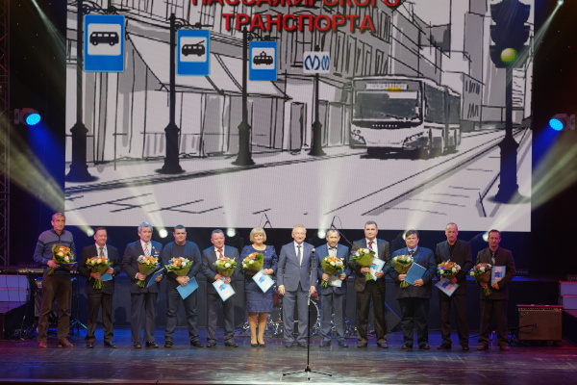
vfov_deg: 10.2
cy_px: 192
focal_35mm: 135
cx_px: 288
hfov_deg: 15.2
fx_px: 2164
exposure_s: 1/550
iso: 400
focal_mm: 90
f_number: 2
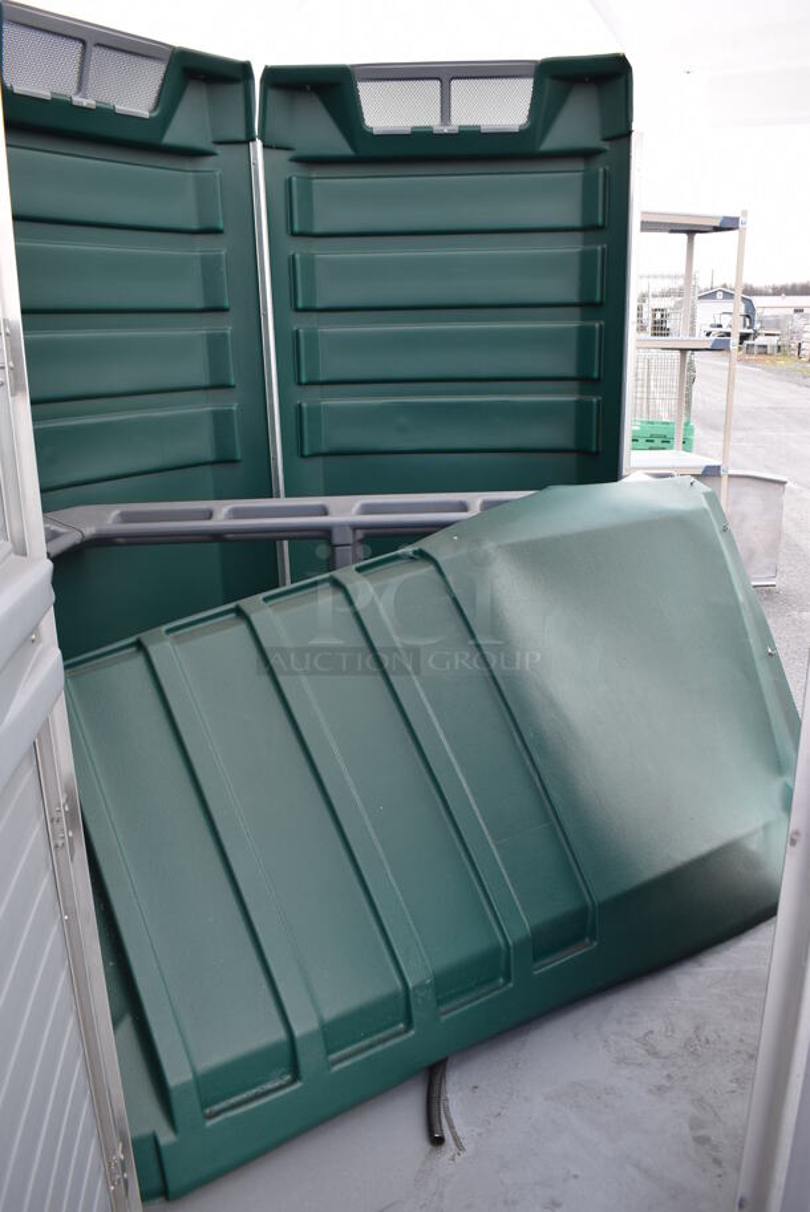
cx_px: 405
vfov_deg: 67.3
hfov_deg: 48.0
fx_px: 910
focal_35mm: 27
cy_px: 606
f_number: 5.6
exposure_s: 1/125
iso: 200
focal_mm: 18
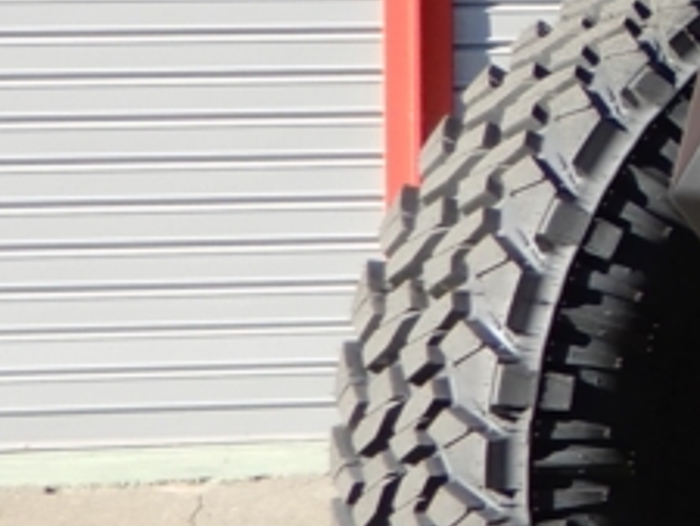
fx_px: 5180
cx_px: 1969
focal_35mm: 256
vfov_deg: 5.8
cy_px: -153
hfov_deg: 7.0
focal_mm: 8
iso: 80
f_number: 4
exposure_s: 1/200
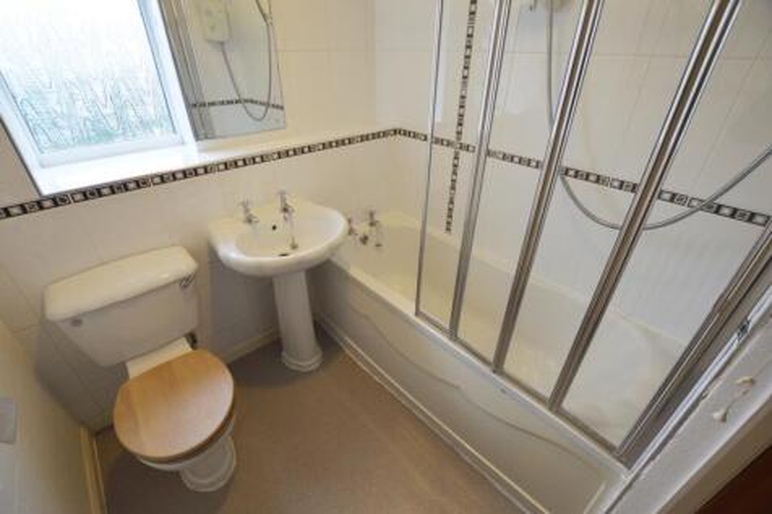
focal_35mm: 15
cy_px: 257
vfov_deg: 77.3
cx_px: 386
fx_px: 322
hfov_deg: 100.4
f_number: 3.5
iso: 640
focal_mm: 10
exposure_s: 1/60
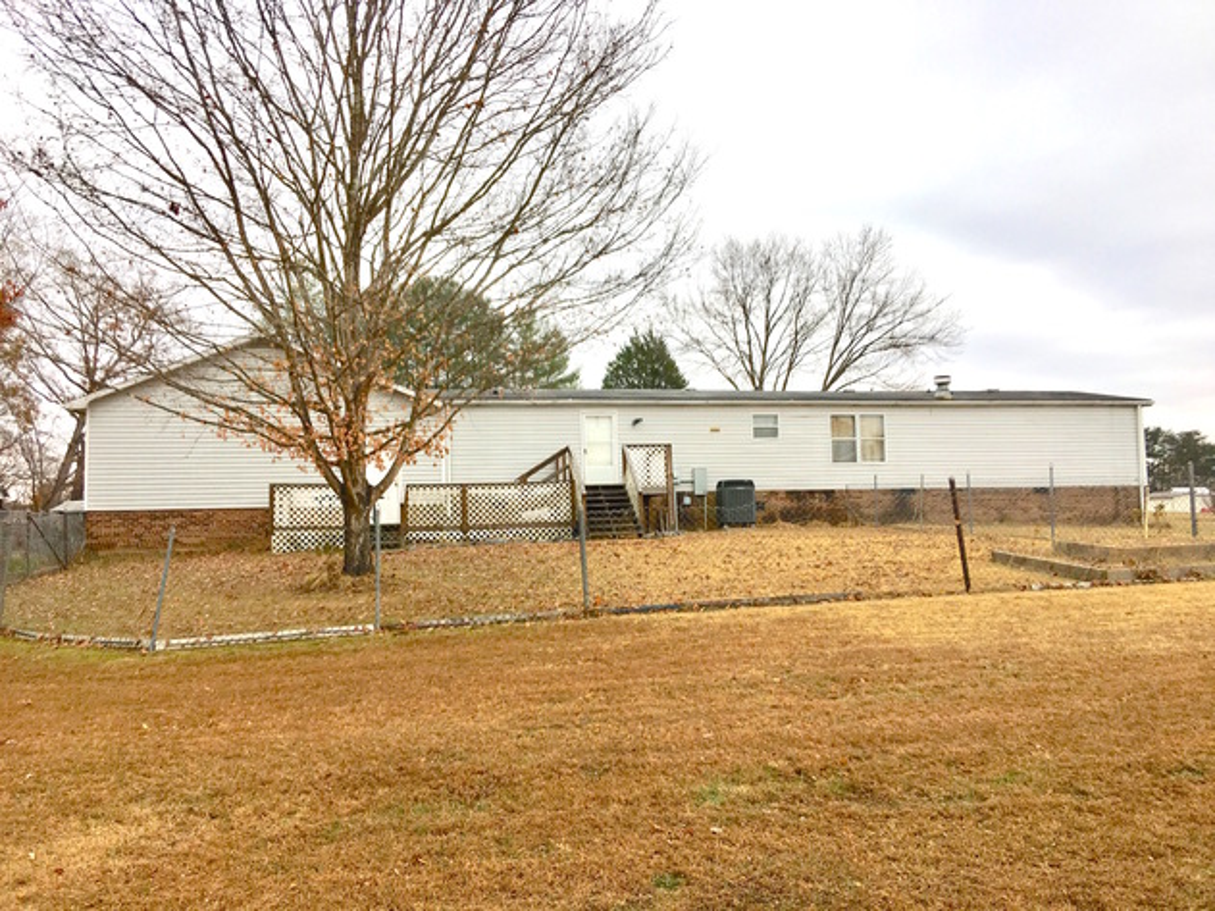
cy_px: 456
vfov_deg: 48.2
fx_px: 1018
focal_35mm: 29
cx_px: 608
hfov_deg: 61.7
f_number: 2.2
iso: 25
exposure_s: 1/287
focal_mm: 4.15
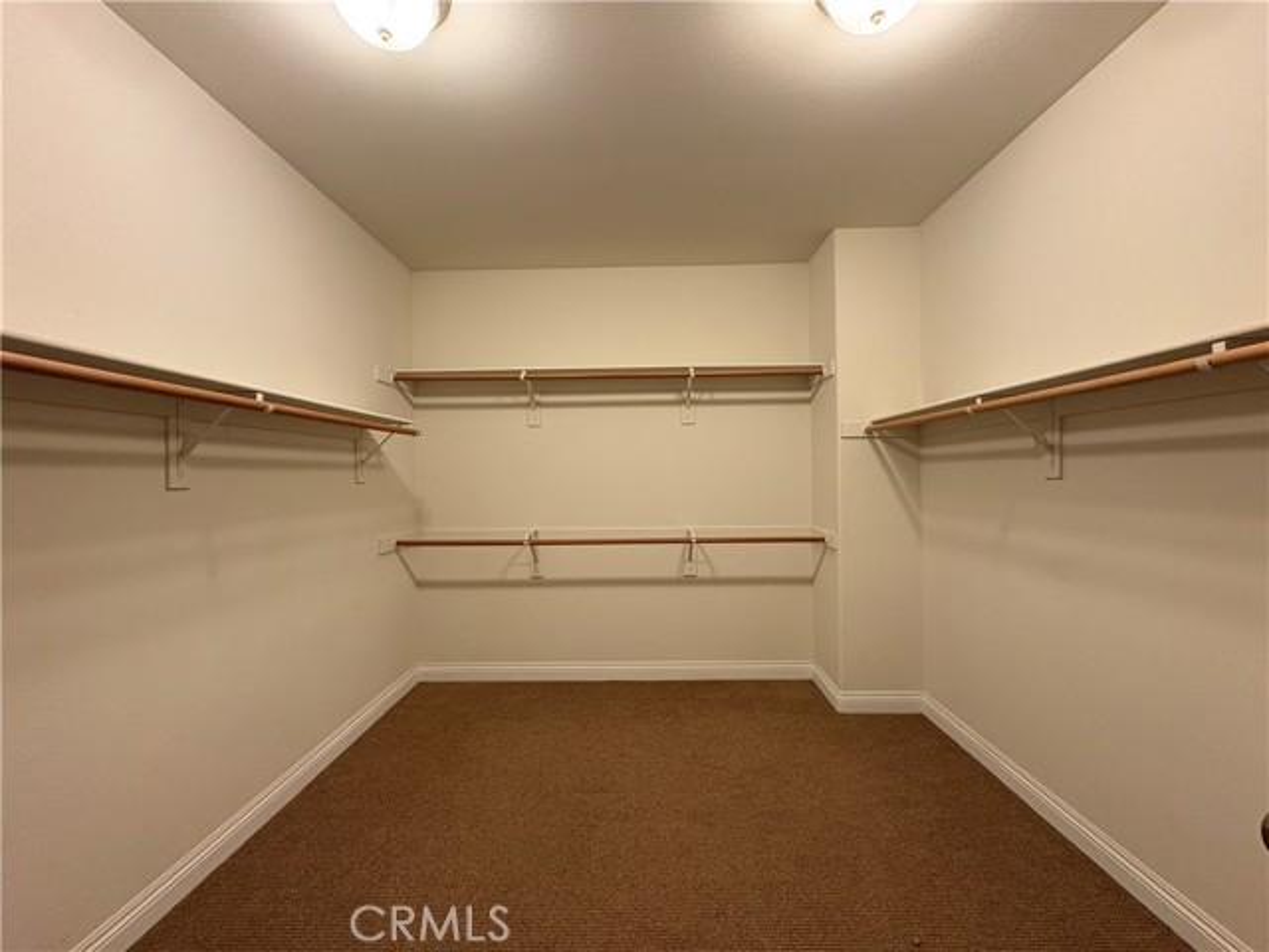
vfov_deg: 85.7
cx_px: 634
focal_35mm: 14
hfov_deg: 102.1
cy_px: 476
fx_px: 513
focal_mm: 2.22
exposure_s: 1/120
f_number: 2.2
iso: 200
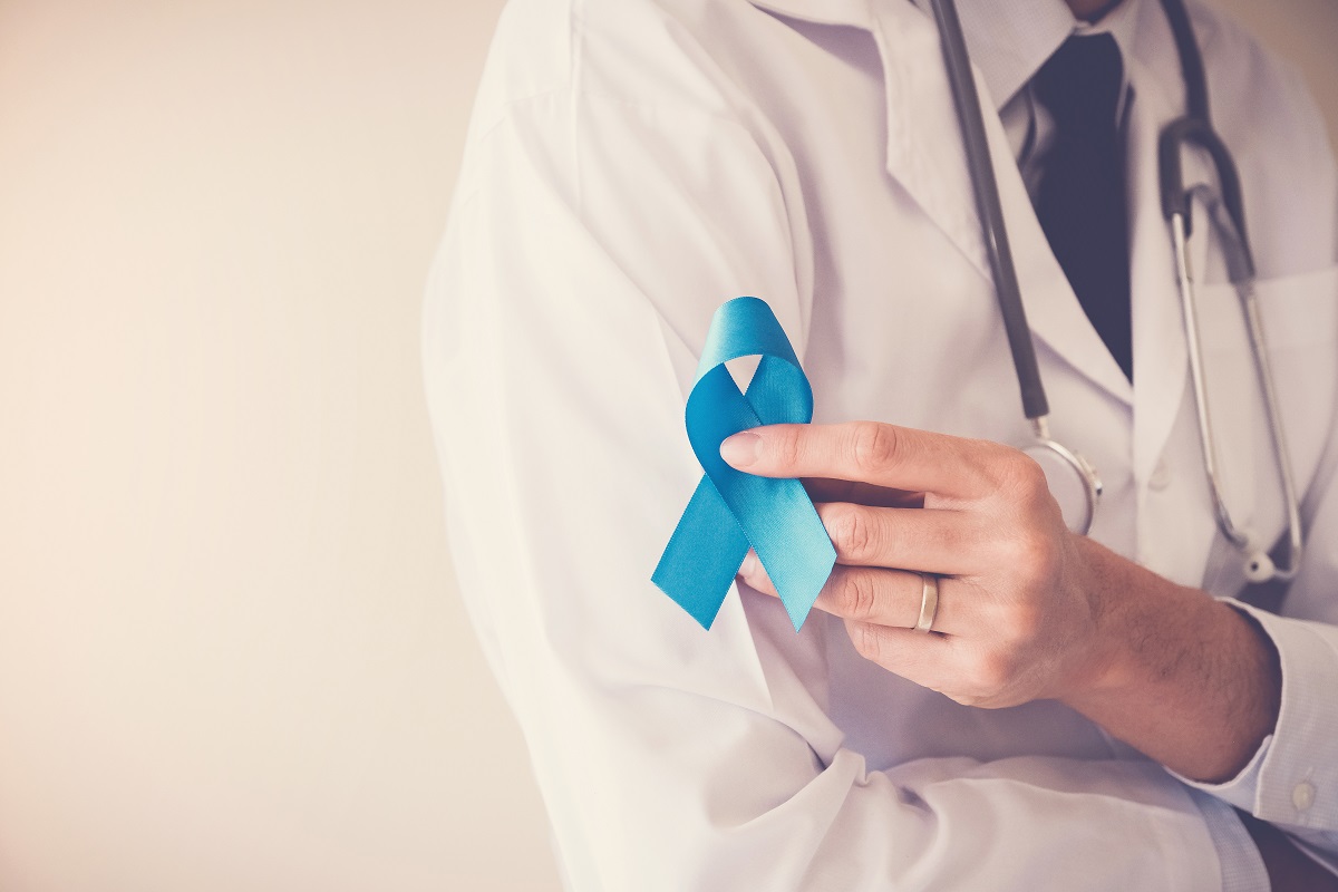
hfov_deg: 32.4
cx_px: 669
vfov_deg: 21.9
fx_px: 2304
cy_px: 446
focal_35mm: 62
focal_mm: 41.4
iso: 640
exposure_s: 1/160
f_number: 3.2
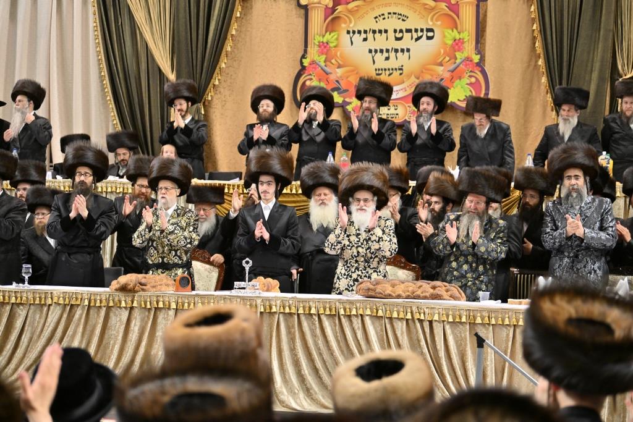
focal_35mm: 70
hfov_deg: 28.8
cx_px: 316
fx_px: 1231
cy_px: 211
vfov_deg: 19.5
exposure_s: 1/200
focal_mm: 70
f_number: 2.8
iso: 1000
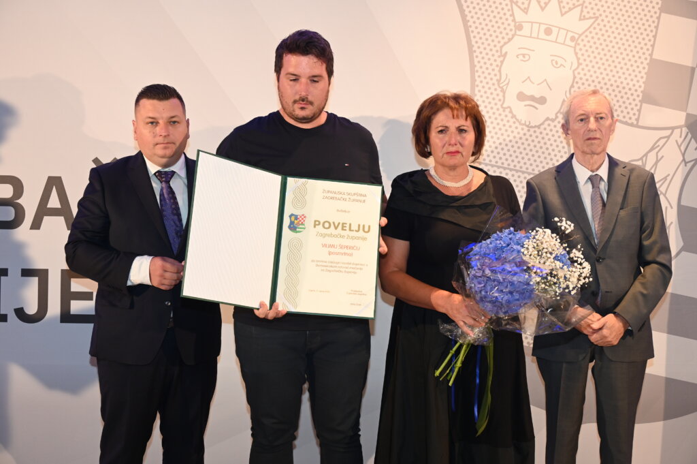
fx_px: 793
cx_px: 348
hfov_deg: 47.4
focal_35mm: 41
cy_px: 232
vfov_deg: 32.6
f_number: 5
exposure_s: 1/60
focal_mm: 41
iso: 1400
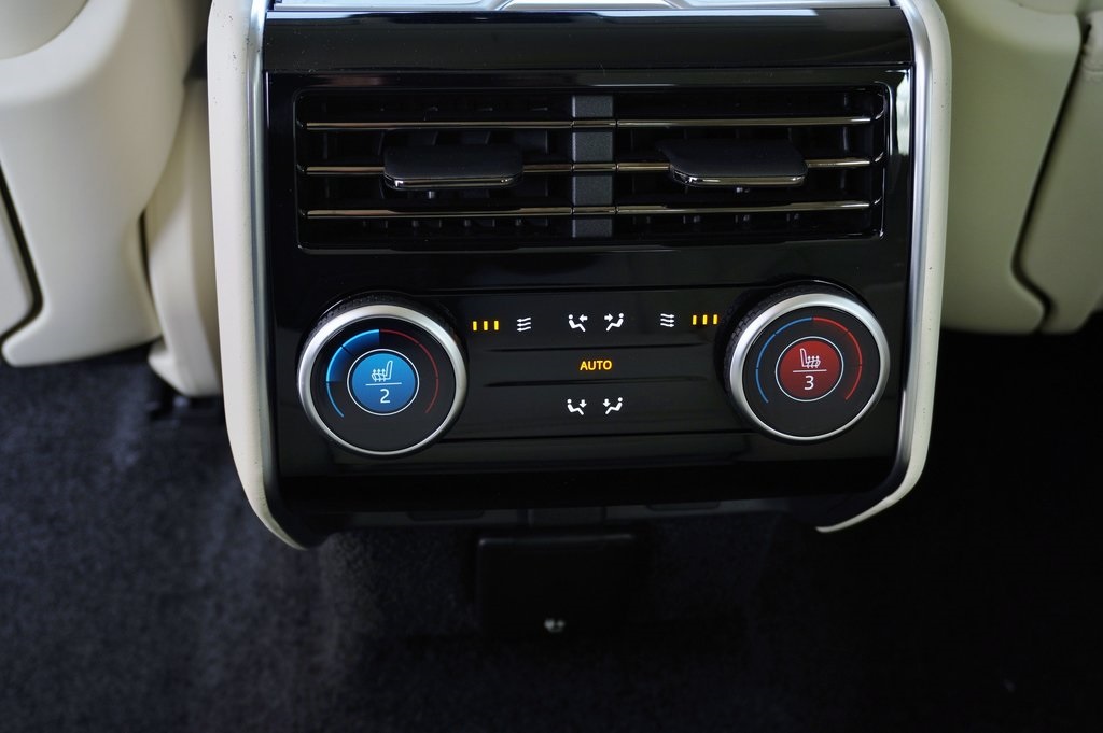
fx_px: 1332
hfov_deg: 45.0
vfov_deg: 30.8
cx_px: 552
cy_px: 366
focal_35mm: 44
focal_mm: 29
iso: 200
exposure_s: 1/50
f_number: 4.5
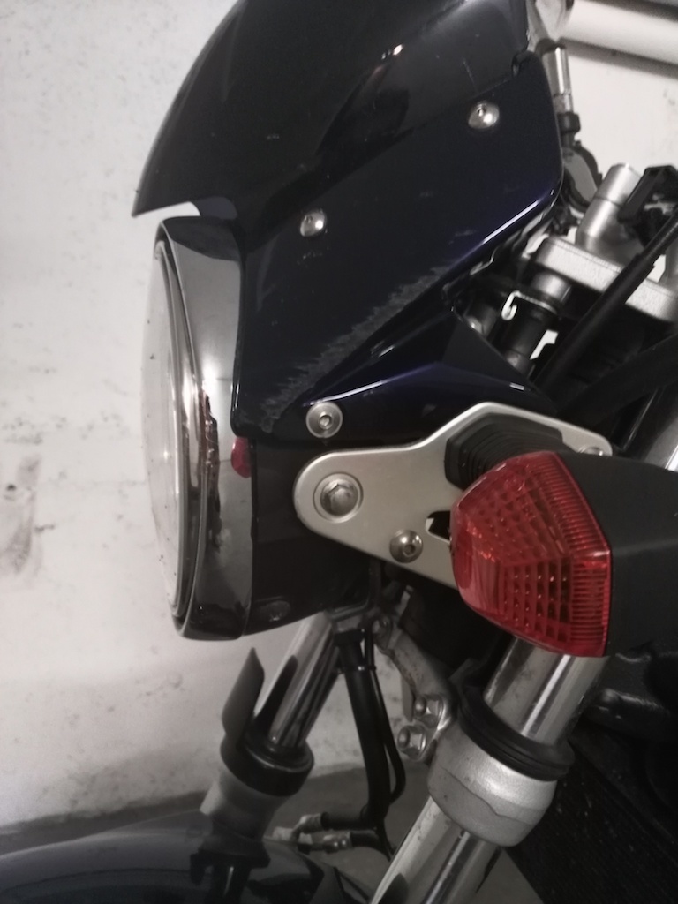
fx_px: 731
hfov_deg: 49.7
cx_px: 339
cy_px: 452
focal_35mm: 28
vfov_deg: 63.4
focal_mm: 2.96
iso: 833
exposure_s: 1/14
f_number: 2
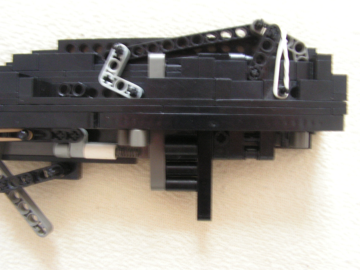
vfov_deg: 39.7
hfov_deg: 51.4
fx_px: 374
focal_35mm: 36
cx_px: 180
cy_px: 135
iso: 200
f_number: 3.2
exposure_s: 1/2
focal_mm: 6
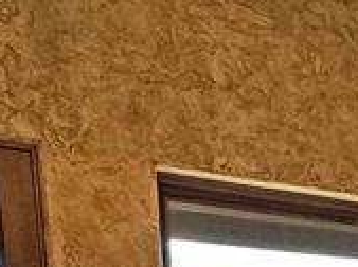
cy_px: 570
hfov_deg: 19.9
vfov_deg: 14.0
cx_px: 538
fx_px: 877
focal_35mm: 85
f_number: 2.2
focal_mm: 2.22
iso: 125
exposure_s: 1/120
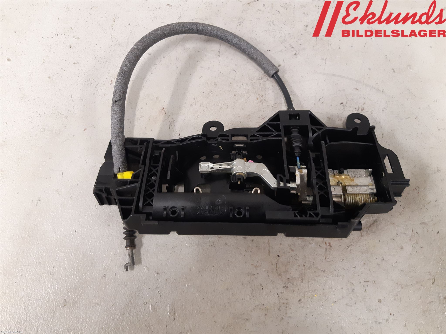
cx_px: 223
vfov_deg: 53.1
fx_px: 335
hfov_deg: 67.3
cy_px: 167
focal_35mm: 26
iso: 250
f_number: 1.7
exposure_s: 1/33
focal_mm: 3.93
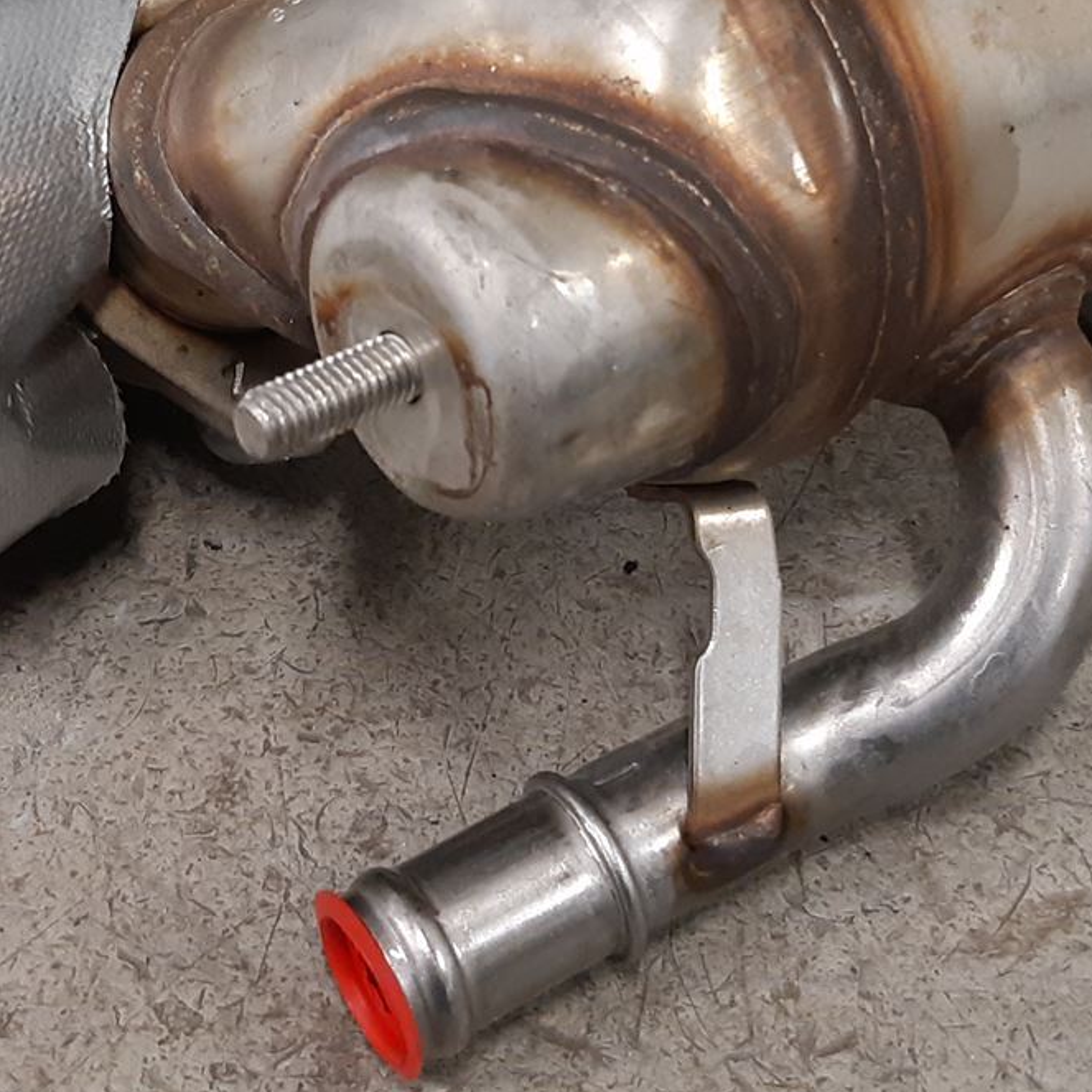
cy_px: 257
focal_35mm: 71
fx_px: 2534
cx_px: 418
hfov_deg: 24.3
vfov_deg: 24.0
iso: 200
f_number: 1.7
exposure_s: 1/50
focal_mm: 3.93
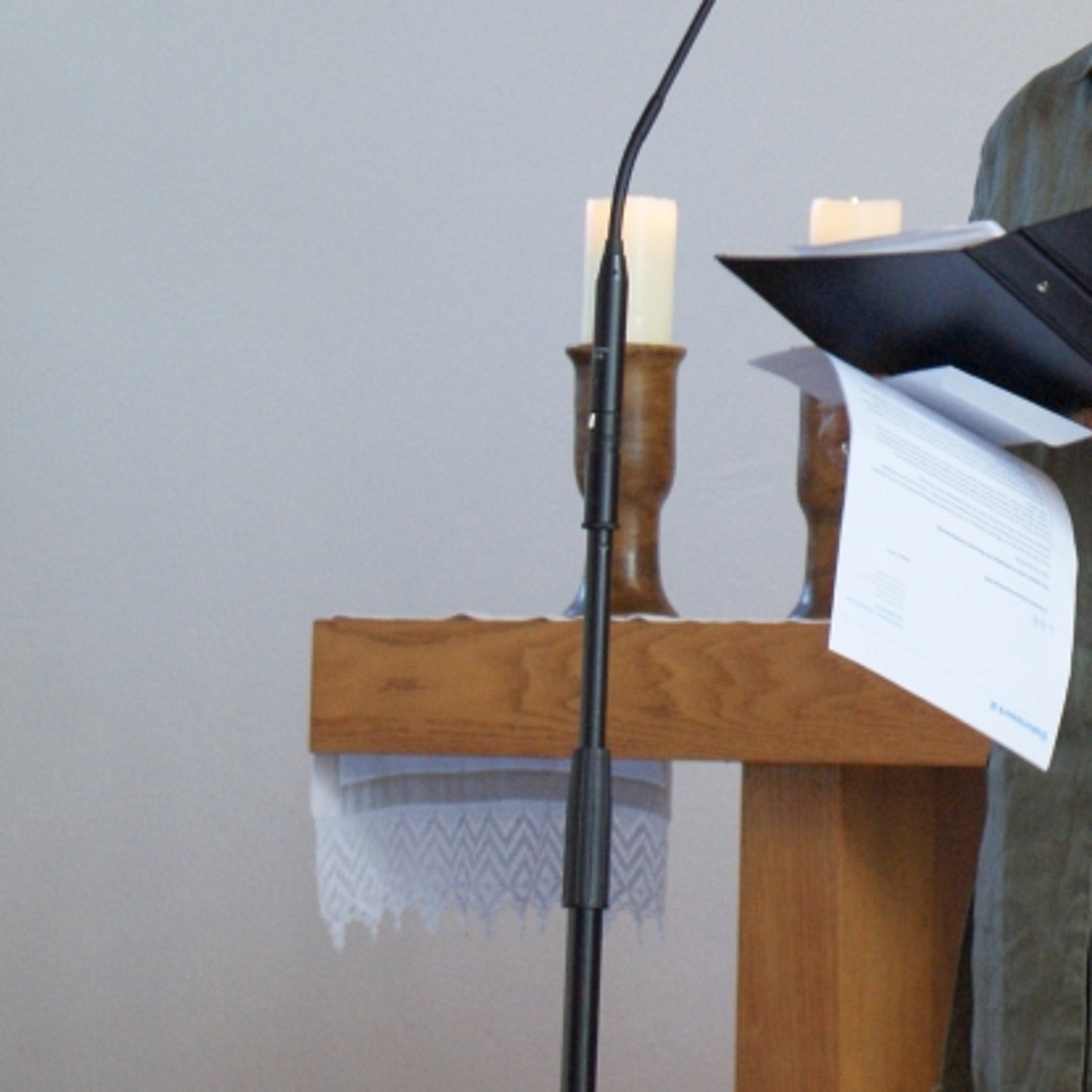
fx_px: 6567
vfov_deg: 9.5
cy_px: 100
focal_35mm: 184
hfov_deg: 9.4
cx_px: 1076
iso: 400
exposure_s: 1/30
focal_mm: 40
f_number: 5.6
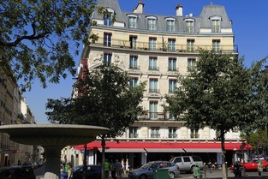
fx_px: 350
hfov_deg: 41.9
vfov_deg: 28.7
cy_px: 92
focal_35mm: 47
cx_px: 134
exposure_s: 1/200
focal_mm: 35
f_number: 11
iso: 200
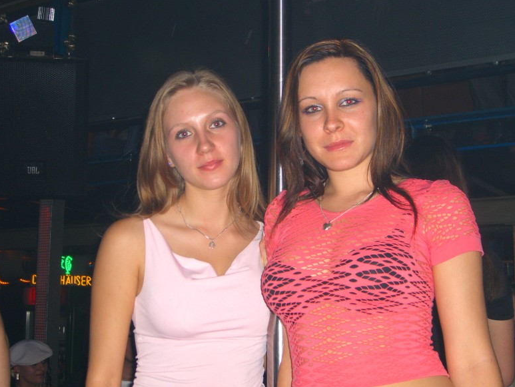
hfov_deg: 32.7
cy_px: 188
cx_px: 260
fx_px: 878
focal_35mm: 59
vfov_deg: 24.8
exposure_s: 1/60
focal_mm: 11.8
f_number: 3.6
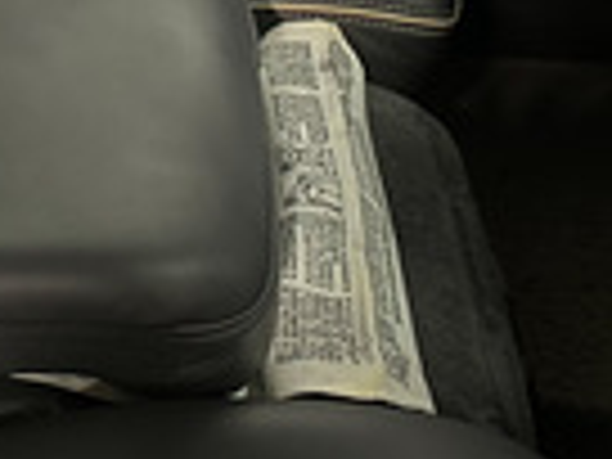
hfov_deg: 16.7
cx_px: -9
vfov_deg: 12.8
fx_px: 2033
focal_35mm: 115
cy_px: 86
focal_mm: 6.86
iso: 1600
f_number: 1.78
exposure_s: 1/25
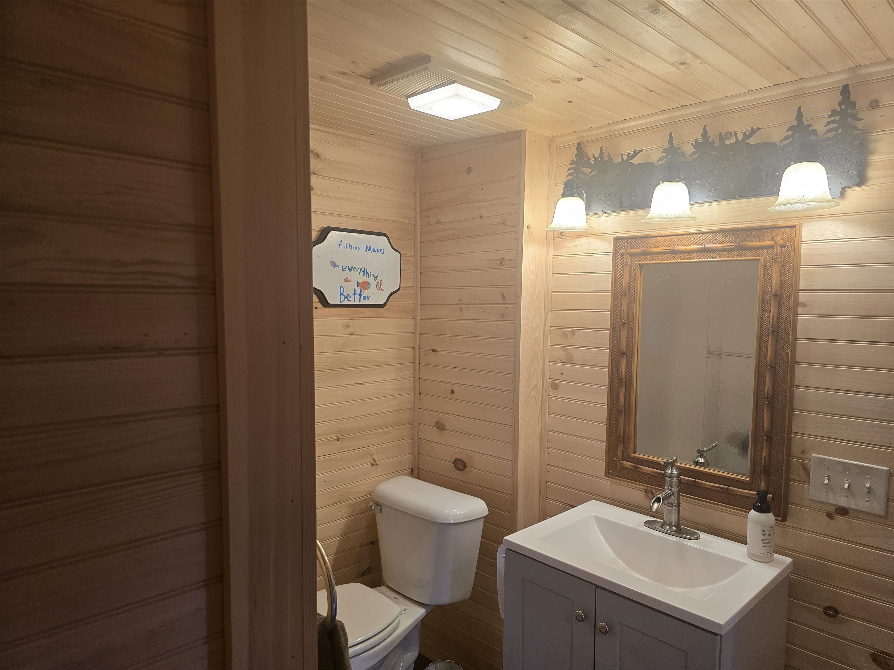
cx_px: 447
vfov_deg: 58.9
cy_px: 335
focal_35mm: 23
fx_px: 594
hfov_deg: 73.9
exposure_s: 1/120
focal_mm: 6.3
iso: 160
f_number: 1.7
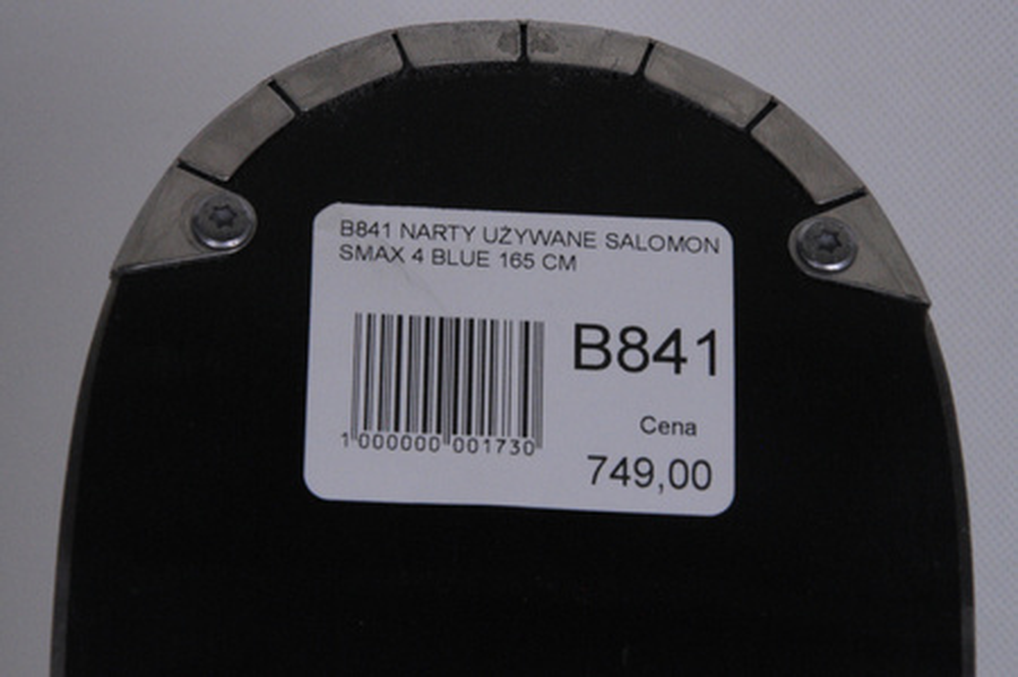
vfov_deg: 8.7
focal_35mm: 158
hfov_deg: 13.1
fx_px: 4449
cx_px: 509
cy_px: 338
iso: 3200
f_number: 16
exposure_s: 1/125
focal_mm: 105
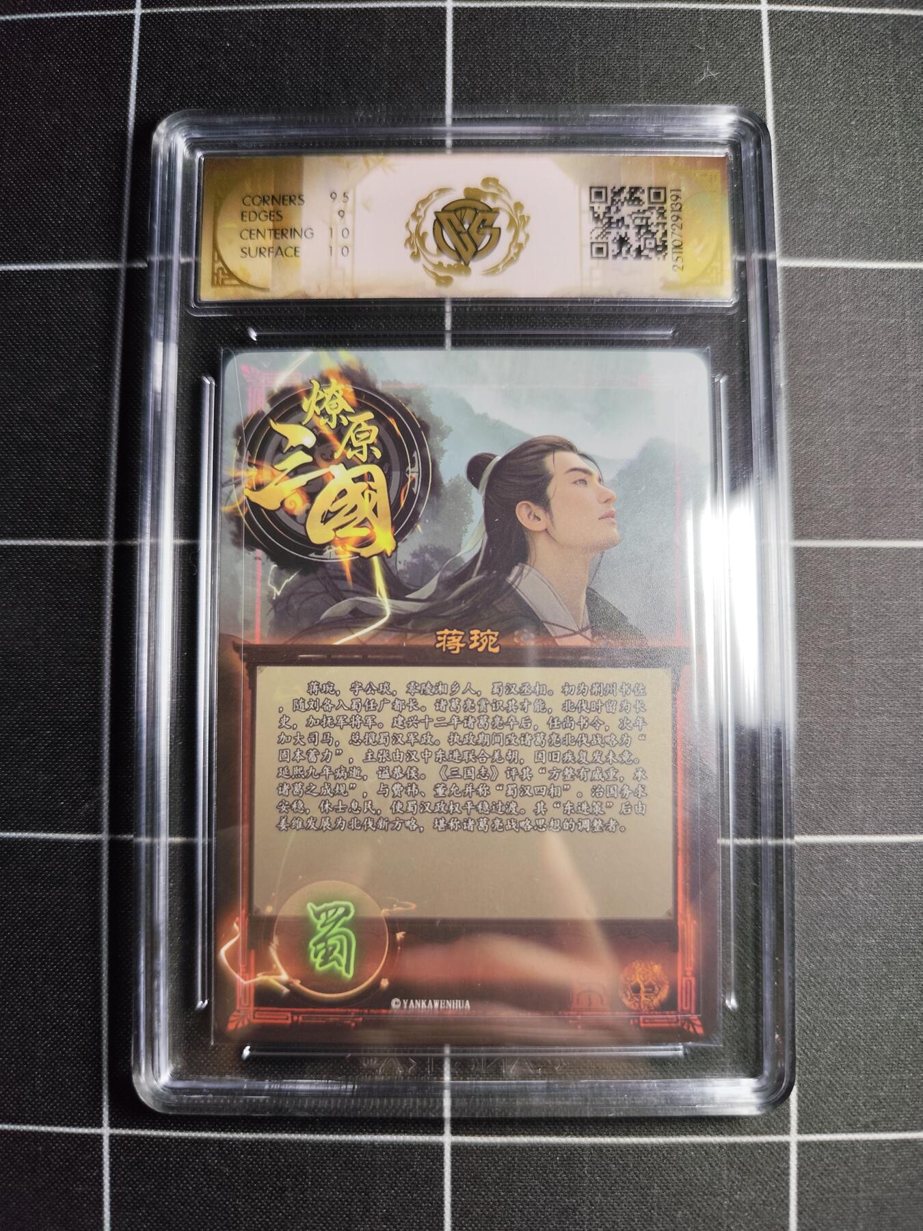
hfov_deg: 58.9
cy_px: 616
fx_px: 818
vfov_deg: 73.9
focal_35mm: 23
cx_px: 462
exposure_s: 1/100
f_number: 1.65
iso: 64
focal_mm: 6.14
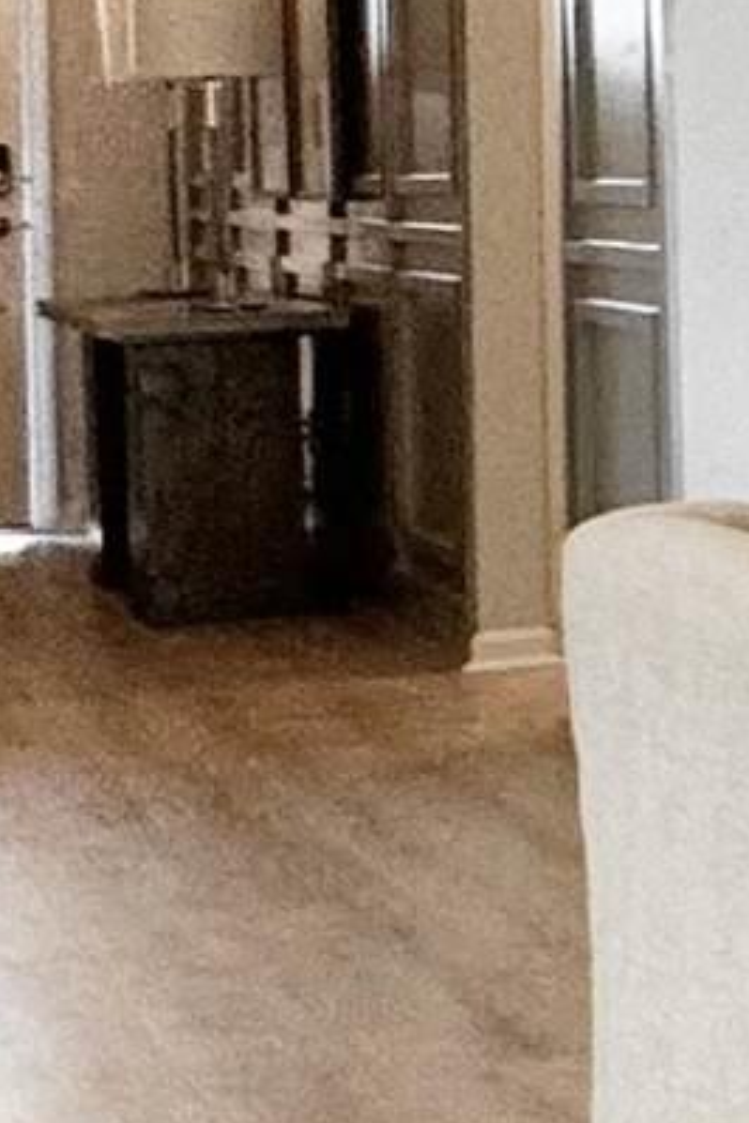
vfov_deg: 18.0
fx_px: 3495
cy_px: 166
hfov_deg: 7.4
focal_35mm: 112
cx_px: 3233
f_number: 2.2
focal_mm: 2.22
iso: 160
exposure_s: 1/120
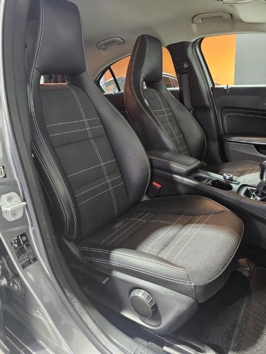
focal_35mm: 23
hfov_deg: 58.9
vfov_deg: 73.9
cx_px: 133
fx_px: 236
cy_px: 177
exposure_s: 1/25
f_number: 1.7
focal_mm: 6.3
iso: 640
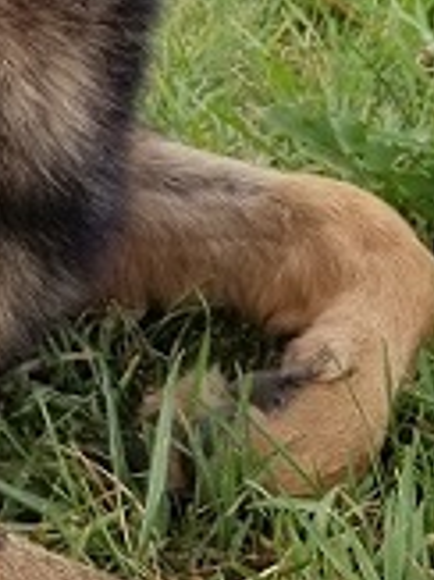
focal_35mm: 117
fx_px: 1958
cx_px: -71
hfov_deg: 12.4
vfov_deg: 16.3
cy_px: -71
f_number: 1.7
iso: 50
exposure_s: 1/184
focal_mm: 4.25
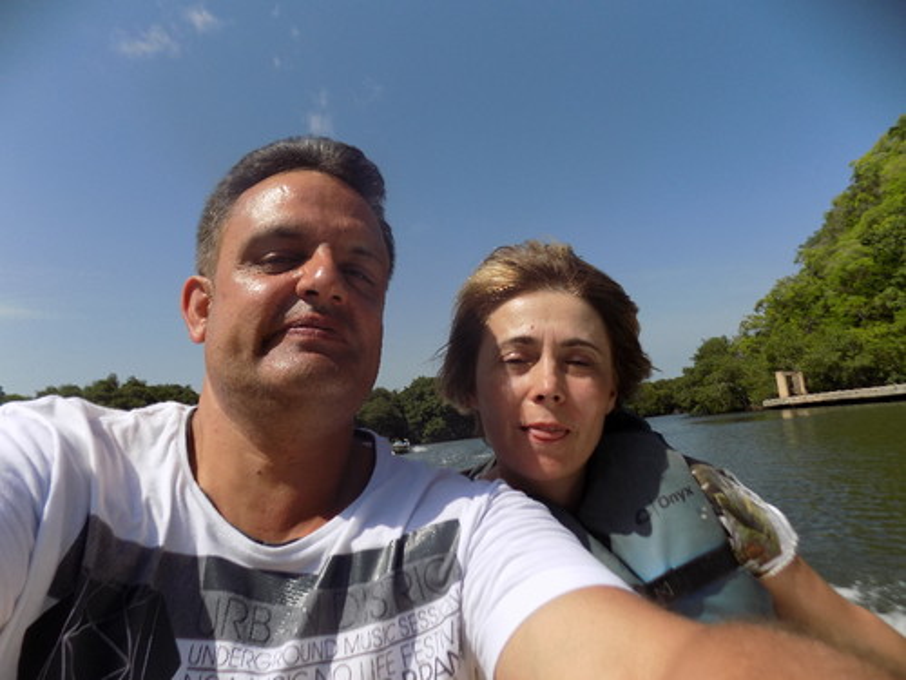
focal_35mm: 23
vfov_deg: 58.9
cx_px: 453
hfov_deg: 73.9
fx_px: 602
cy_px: 340
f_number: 9.9
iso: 80
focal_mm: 4
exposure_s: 1/200
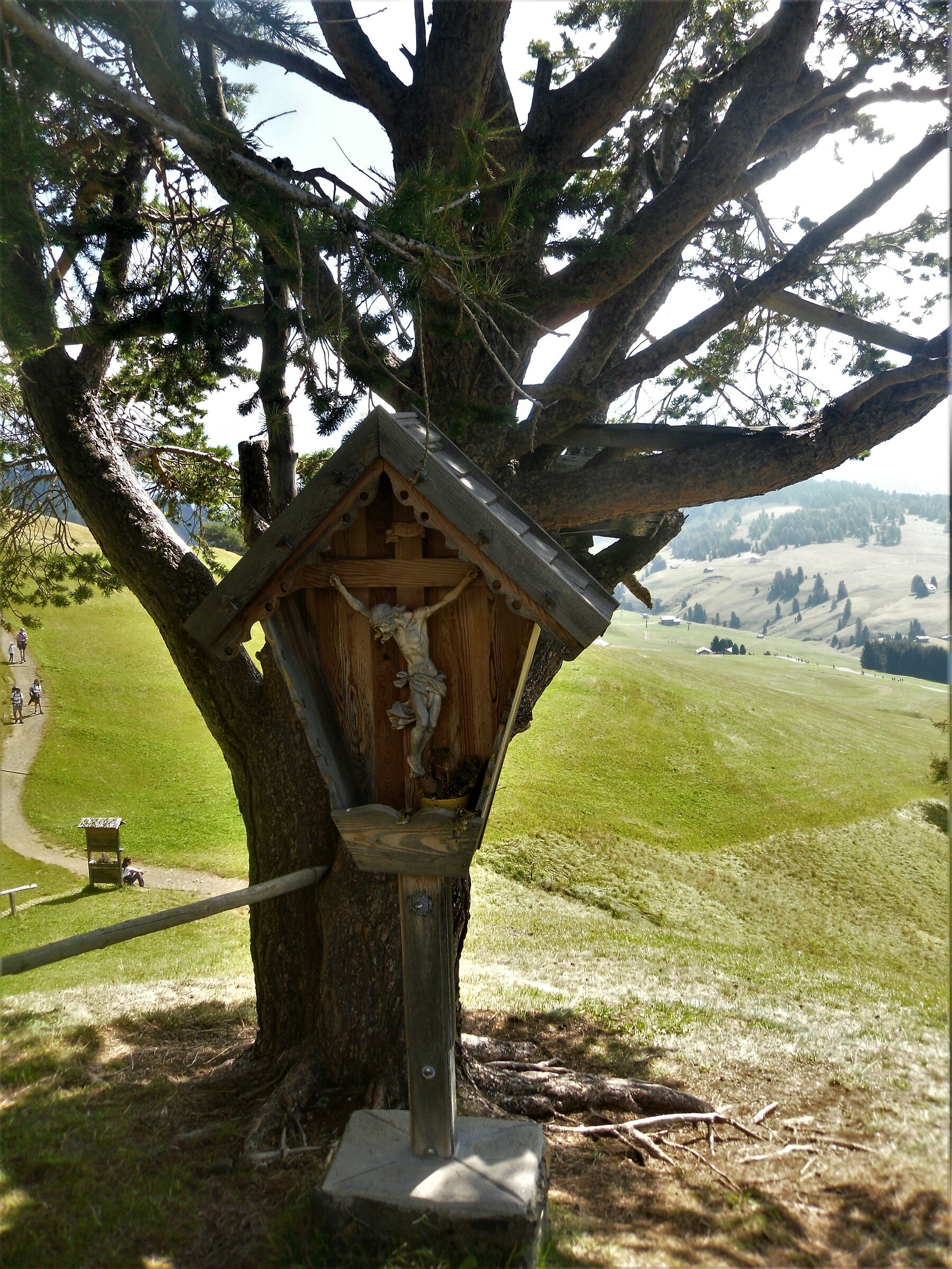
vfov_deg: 52.6
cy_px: 634
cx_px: 476
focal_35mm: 35
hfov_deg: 40.7
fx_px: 1283
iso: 80
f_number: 3.5
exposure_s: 1/224
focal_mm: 6.3
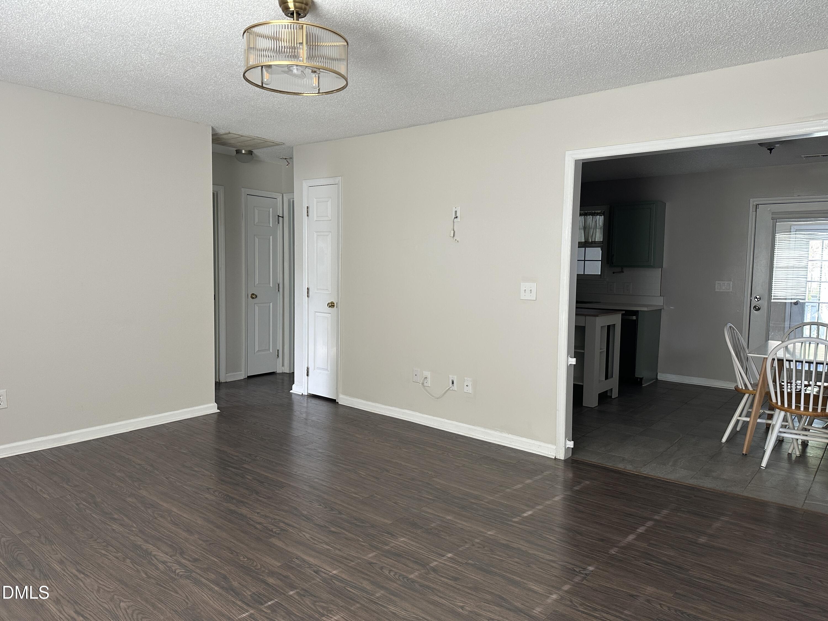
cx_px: 414
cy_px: 310
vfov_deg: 56.8
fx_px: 574
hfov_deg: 71.6
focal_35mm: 24
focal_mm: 6.86
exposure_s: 1/121
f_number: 1.78
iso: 160
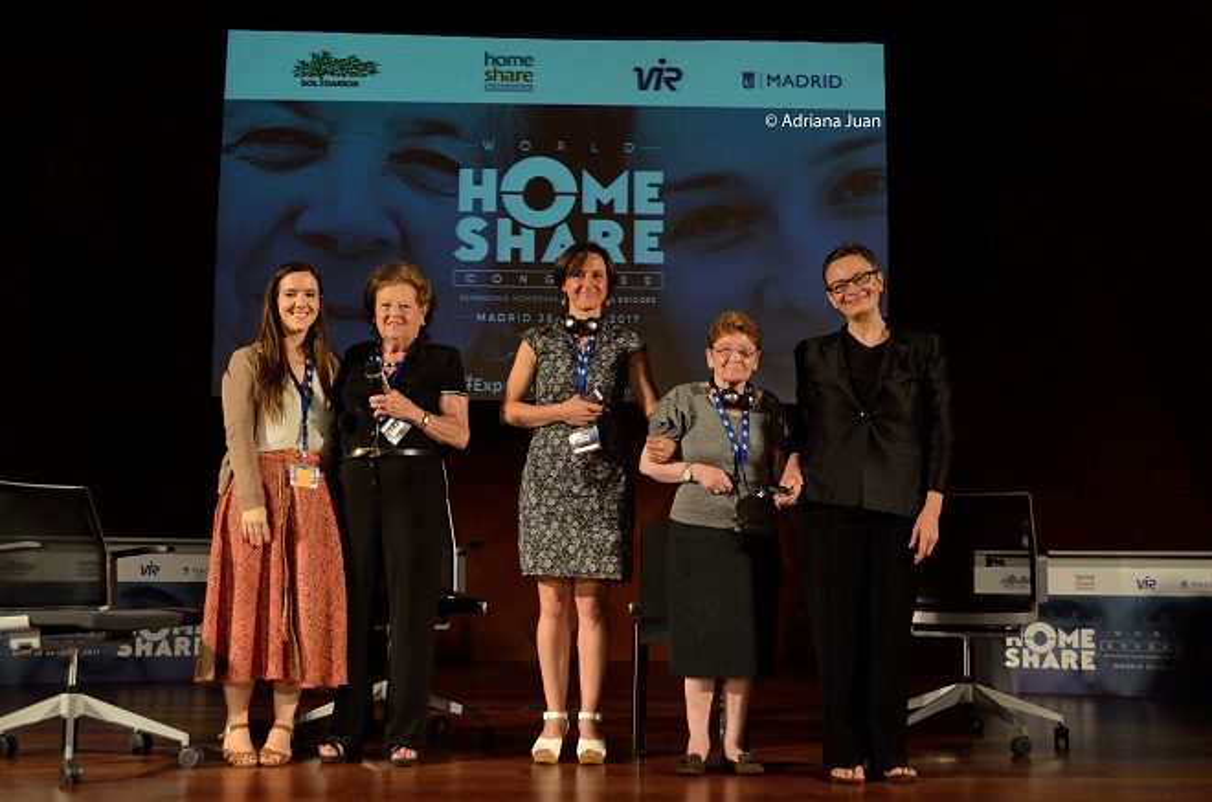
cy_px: 401
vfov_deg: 31.7
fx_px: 1411
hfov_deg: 46.5
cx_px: 606
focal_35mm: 42
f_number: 4.5
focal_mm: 28
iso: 1250
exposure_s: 1/100
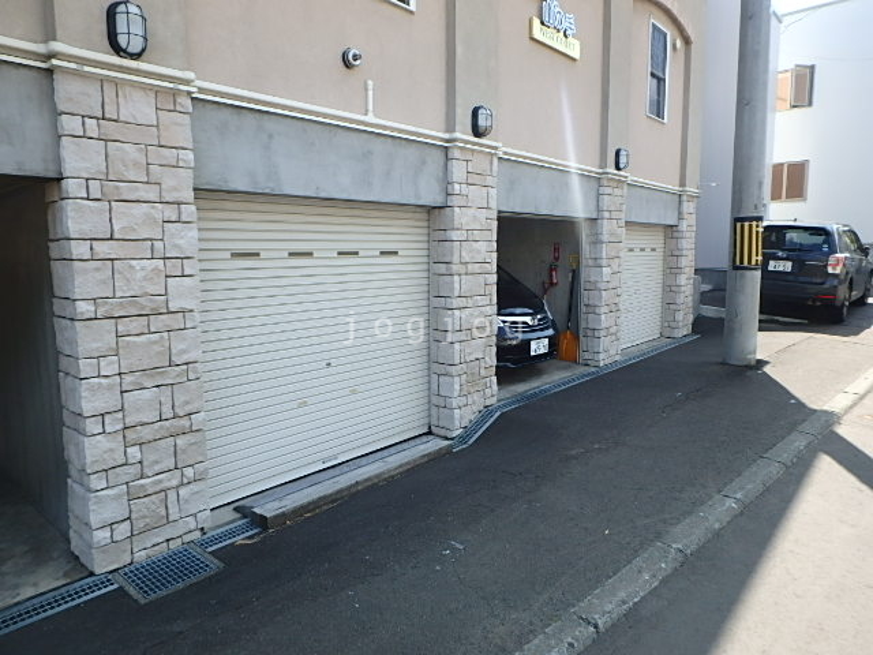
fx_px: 580
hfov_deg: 73.9
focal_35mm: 23
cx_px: 436
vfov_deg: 58.9
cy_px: 328
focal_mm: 4
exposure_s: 1/320
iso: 125
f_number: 3.8
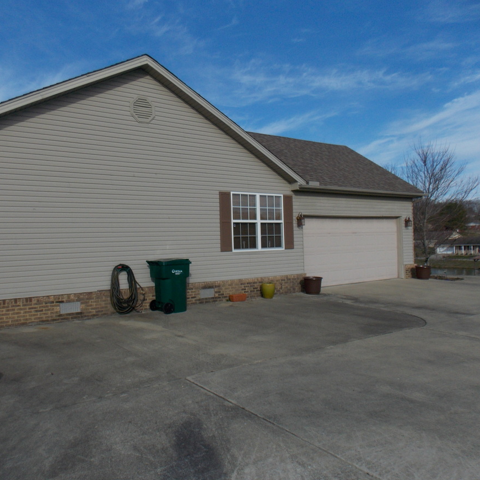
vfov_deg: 57.3
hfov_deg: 56.9
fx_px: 439
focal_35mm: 28
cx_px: 196
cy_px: 244
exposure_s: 1/1250
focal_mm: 4
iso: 80
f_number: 3.1
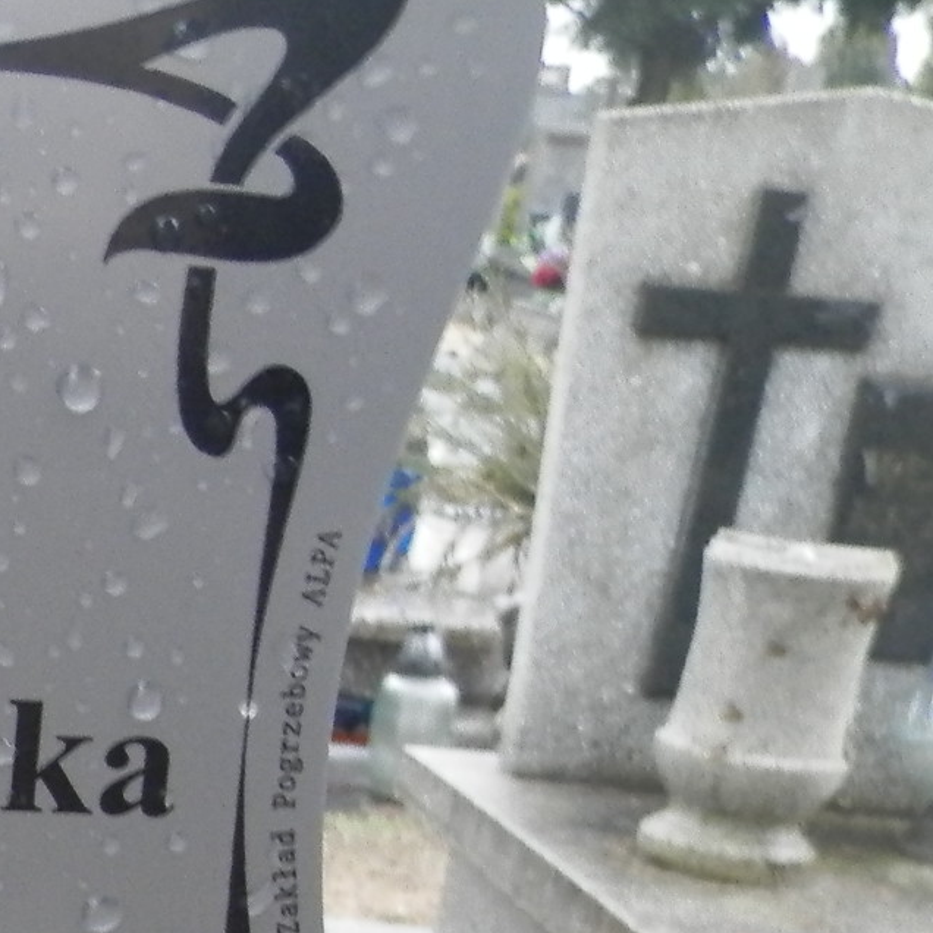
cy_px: 1065
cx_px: -625
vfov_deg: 18.6
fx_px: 2714
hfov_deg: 16.9
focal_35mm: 89
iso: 160
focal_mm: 4.5
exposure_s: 1/30
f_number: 3.1
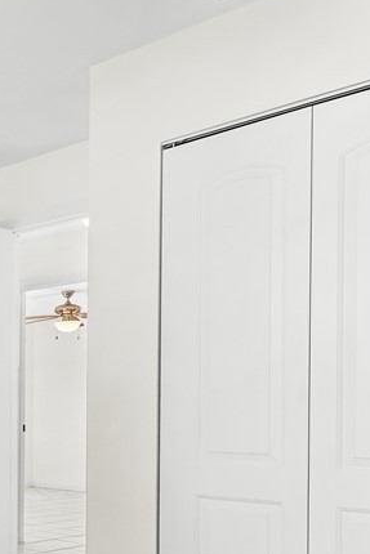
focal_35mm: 48
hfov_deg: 21.3
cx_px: -252
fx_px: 739
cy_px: 409
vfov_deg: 40.1
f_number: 10
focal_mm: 19
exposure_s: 1/5
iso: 320
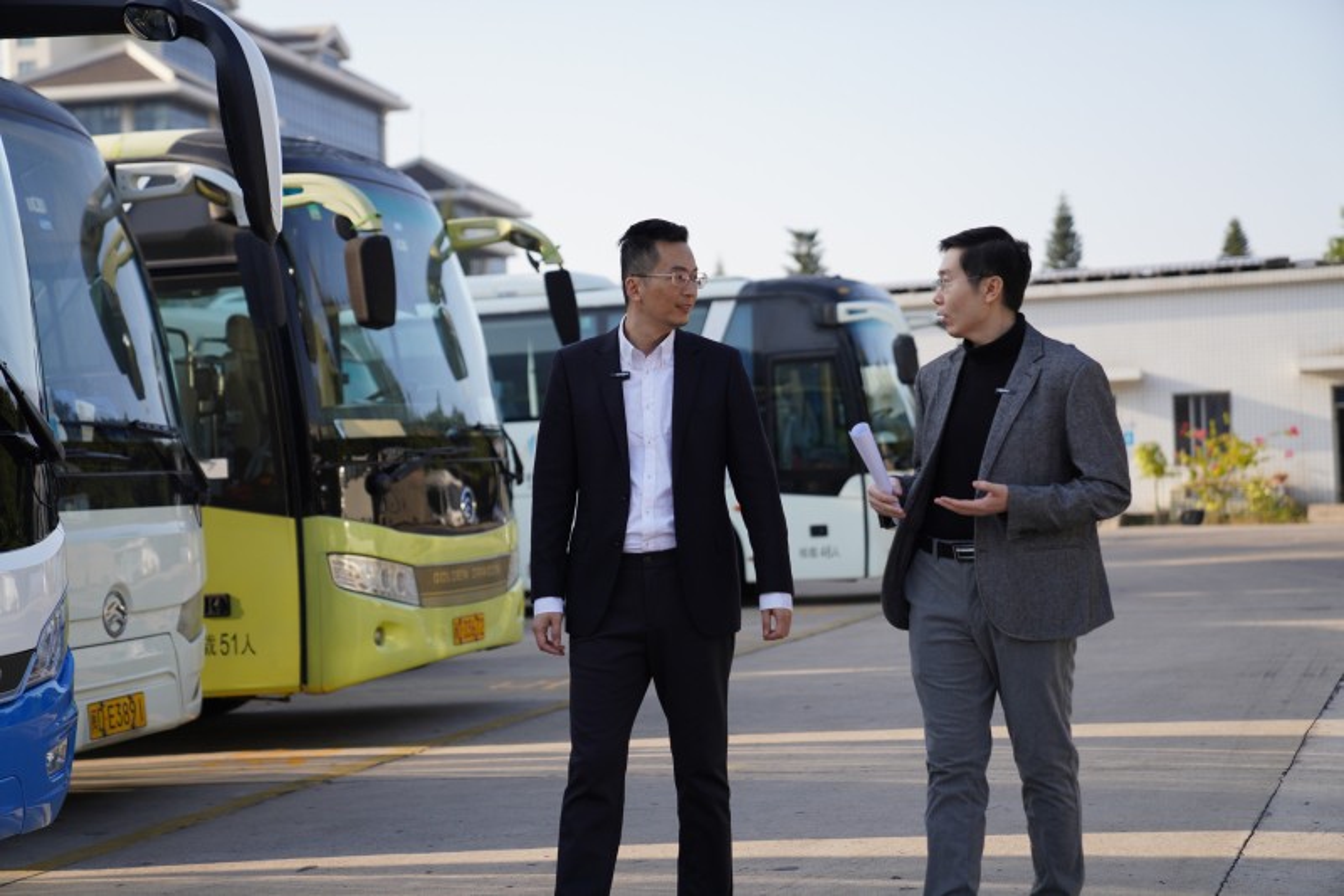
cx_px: 672
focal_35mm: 70
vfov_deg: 19.4
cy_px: 448
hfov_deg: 28.8
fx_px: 2613
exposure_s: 1/1600
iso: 250
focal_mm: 70
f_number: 2.8
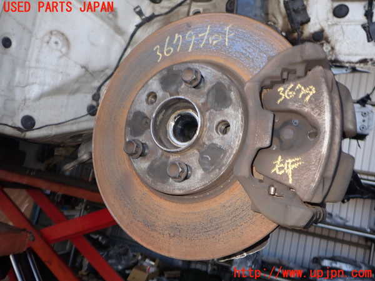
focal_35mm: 30
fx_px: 325
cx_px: 188
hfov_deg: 60.0
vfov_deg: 46.8
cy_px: 140
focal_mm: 5.4
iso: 160
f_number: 6.3
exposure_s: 1/30
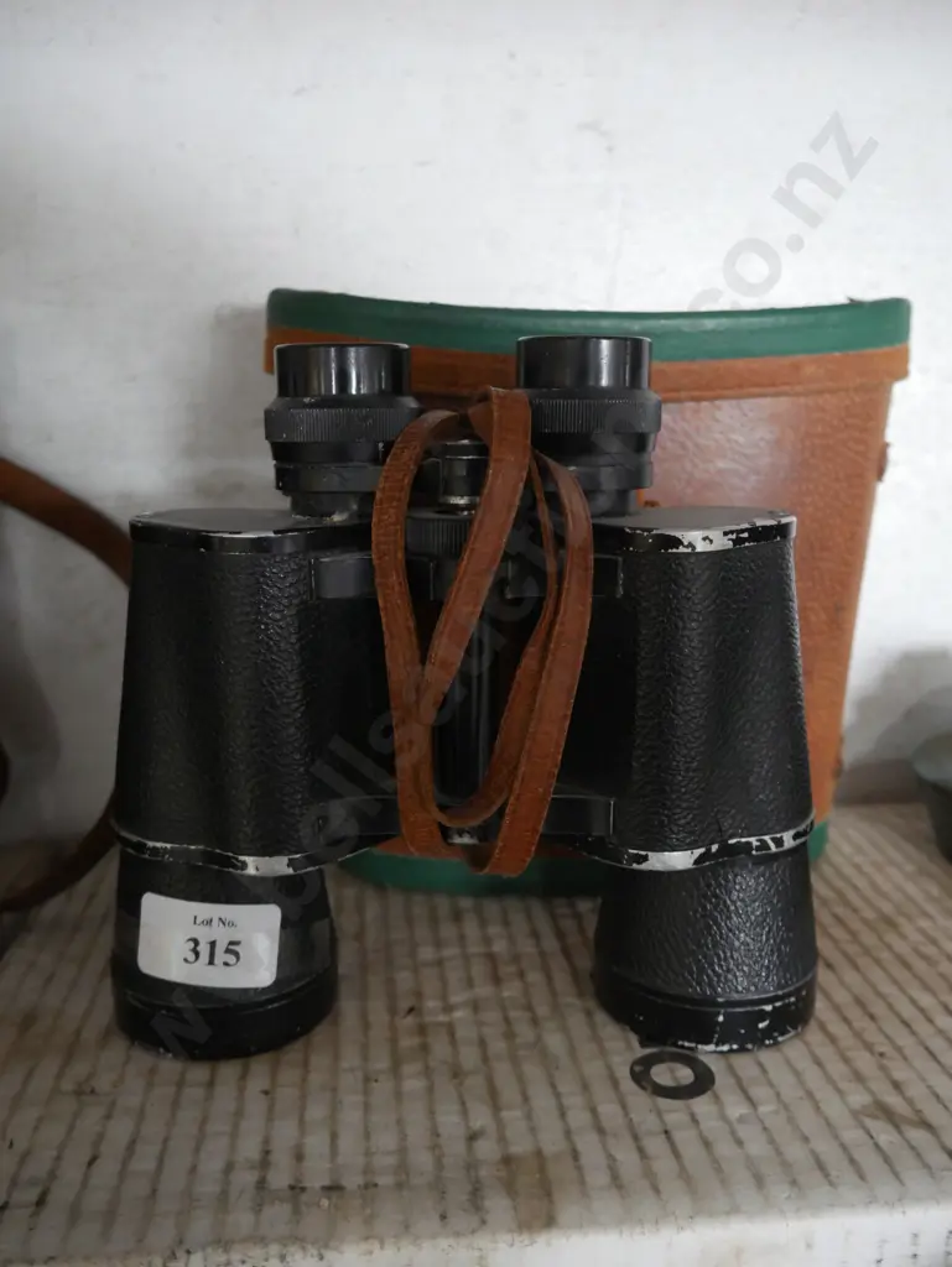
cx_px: 476
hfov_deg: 46.8
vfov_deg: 59.9
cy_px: 634
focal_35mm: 30
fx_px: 1099
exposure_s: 1/60
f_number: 3.6
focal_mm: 15
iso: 1600
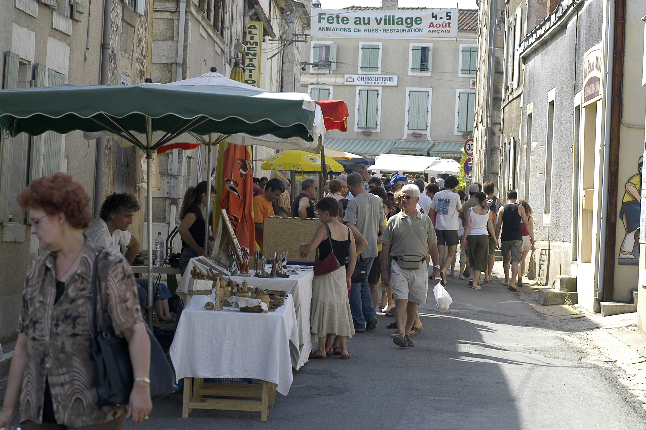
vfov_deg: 11.4
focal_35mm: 120
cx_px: 323
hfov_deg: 17.1
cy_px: 215
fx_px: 2151
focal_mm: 80
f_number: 7.1
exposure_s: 1/250
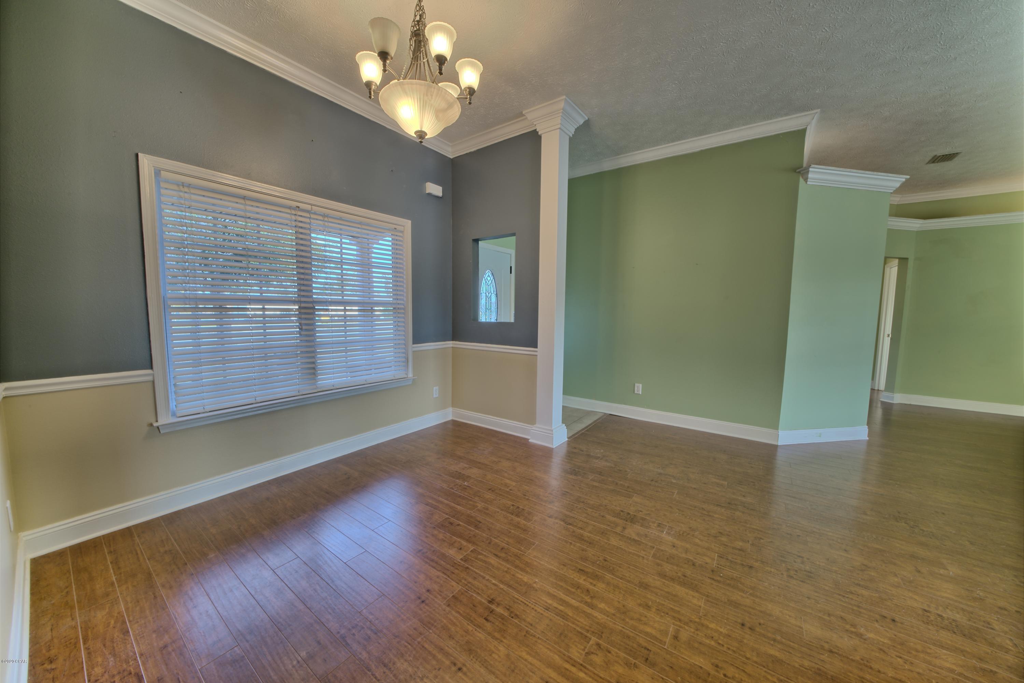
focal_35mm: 12
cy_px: 342
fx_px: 341
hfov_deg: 112.6
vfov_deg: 90.0
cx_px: 512
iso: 200
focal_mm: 12
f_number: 20
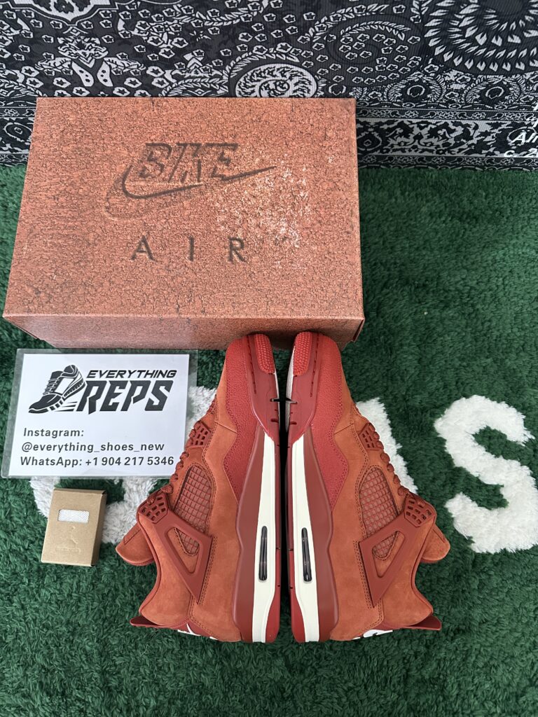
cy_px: 358
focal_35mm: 24
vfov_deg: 71.6
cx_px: 269
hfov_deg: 56.8
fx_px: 497
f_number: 1.78
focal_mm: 6.86
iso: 640
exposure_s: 1/50
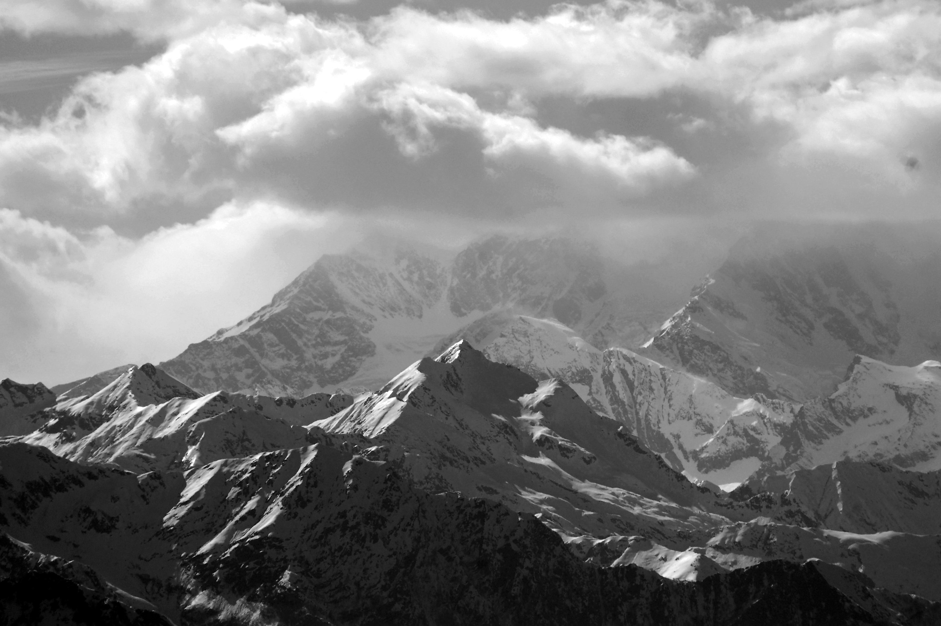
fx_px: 11750
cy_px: 313
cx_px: 470
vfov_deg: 3.0
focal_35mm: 450
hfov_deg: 4.6
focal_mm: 300
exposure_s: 1/800
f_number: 9
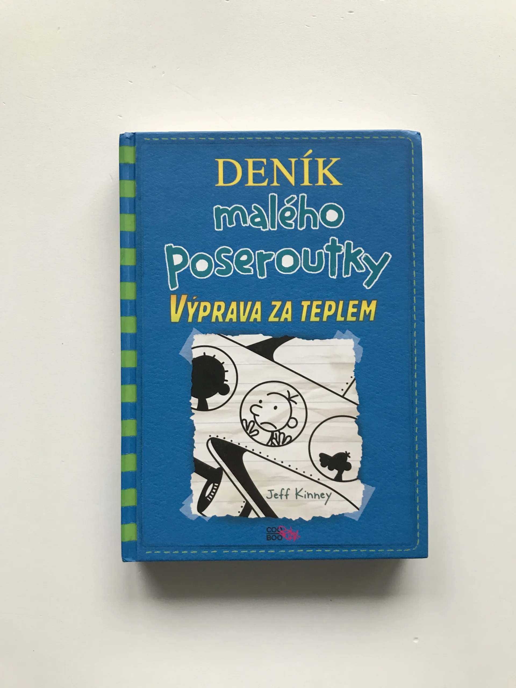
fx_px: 557
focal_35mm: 28
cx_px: 258
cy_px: 344
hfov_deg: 49.7
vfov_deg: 63.4
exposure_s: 1/25
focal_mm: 3.99
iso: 40
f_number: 1.8
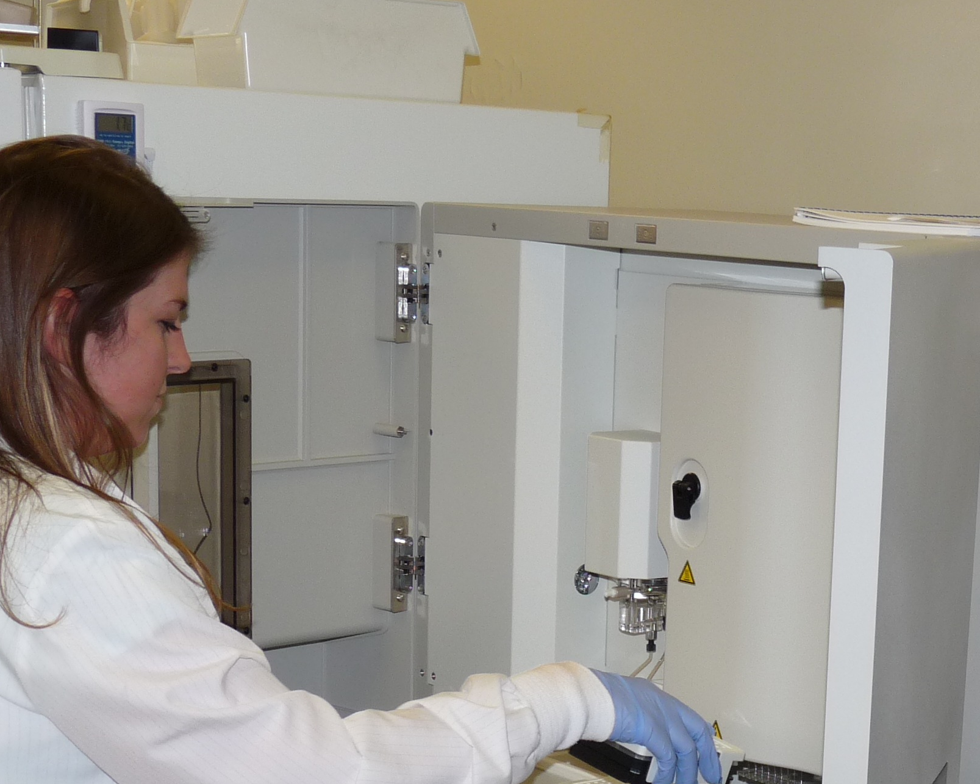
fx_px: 2378
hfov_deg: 23.0
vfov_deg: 18.3
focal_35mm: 82
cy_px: 765
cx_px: 785
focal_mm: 6.5
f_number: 3
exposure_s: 1/30
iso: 100
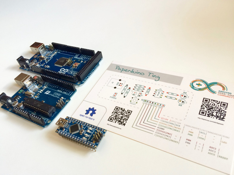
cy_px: 88
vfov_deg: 48.2
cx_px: 117
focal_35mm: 29
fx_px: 196
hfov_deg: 61.7
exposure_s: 1/40
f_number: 2.2
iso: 40
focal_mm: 4.15
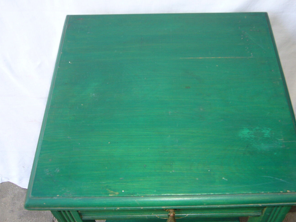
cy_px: 116
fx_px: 368
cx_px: 172
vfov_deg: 33.6
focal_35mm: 43
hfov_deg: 43.7
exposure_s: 1/60
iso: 80
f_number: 2.8
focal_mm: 5.8
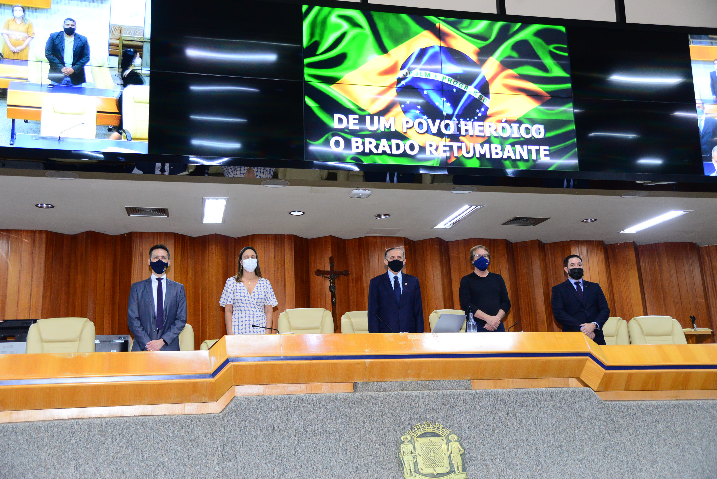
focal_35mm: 38
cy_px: 240
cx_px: 358
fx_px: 757
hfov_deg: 50.7
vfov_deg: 35.1
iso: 2500
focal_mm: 38
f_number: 4
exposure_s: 1/125
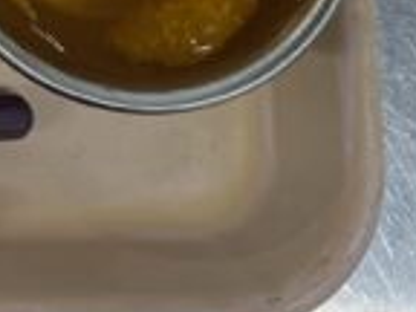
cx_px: -560
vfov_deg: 9.9
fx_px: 1670
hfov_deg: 11.8
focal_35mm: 139
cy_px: -303
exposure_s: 1/60
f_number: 1.8
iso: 80
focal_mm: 4.25
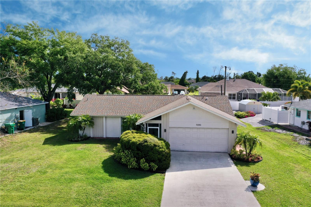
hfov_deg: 65.5
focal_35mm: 28
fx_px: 242
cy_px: 104
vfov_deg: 46.4
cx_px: 156
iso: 100
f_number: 10
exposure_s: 1/320
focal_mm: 10.26
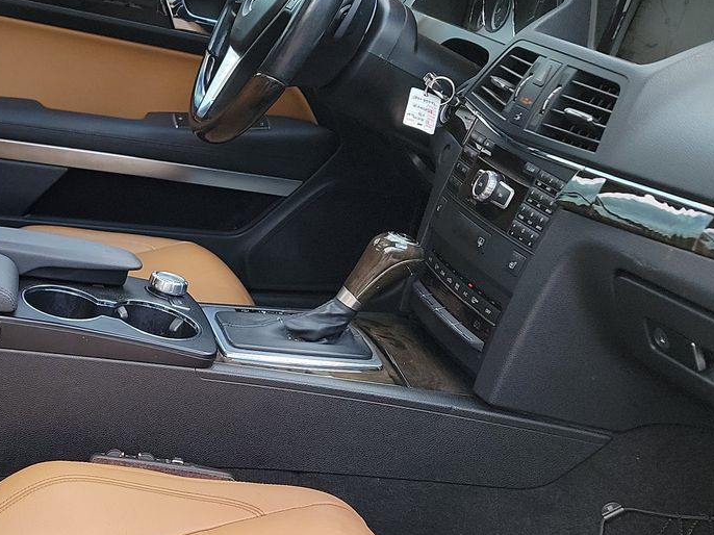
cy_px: 419
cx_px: -15
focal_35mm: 56
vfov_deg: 25.7
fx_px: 1155
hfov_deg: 31.5
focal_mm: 6.7
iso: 70
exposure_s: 1/119
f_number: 1.8
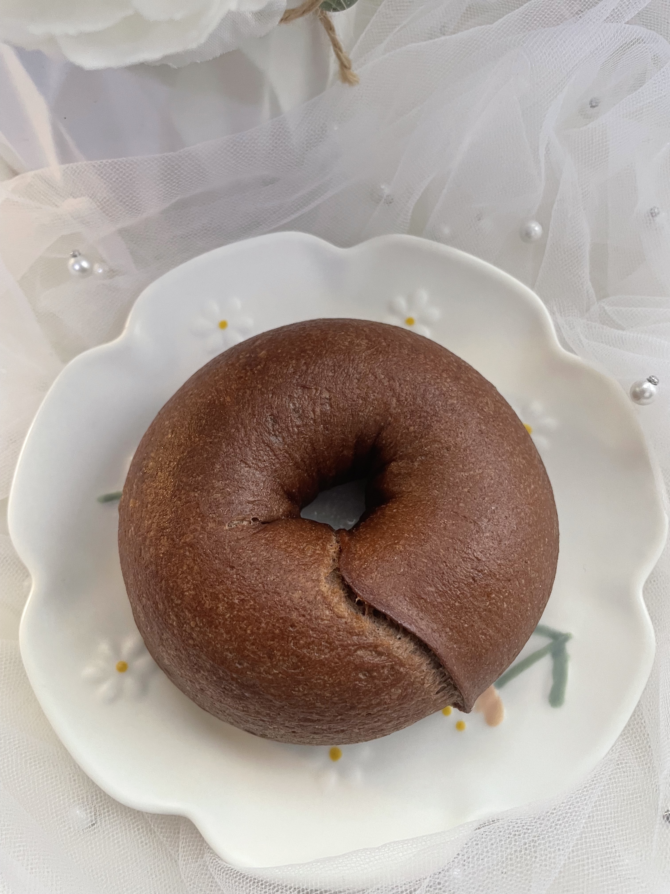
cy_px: 447
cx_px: 335
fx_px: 671
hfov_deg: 53.1
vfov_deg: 67.3
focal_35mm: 26
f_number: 1.6
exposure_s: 1/50
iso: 160
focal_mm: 4.2
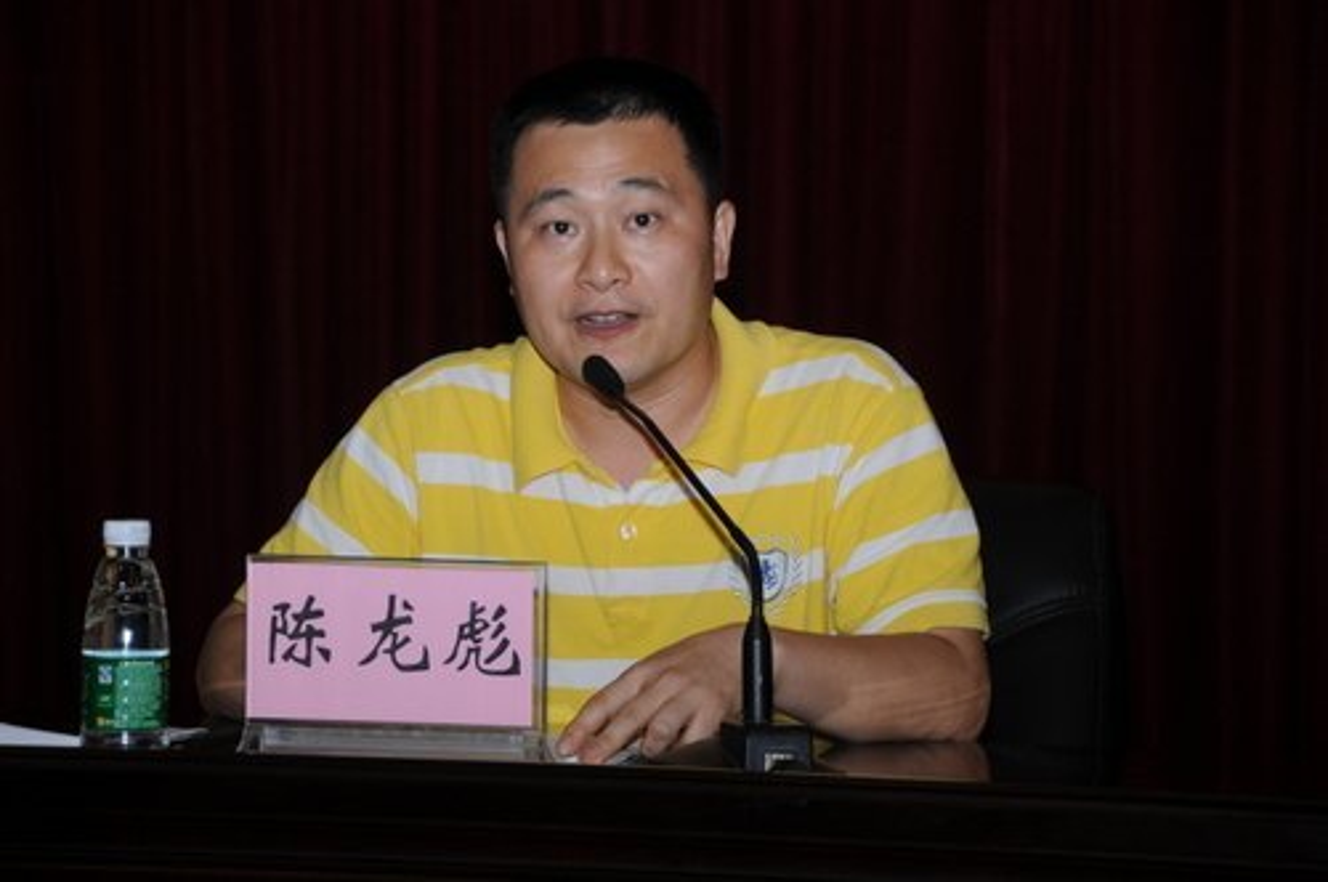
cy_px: 441
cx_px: 664
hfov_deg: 12.2
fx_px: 6189
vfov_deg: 8.1
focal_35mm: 168
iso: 250
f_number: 5.3
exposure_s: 1/60
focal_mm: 112
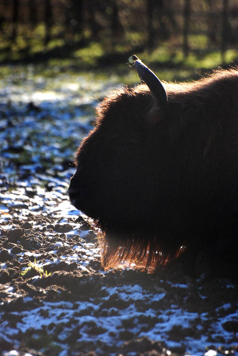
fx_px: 4450
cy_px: 178
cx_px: 119
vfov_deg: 4.6
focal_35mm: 450
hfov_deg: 3.1
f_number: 5.6
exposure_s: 1/1600
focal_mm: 300
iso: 1000
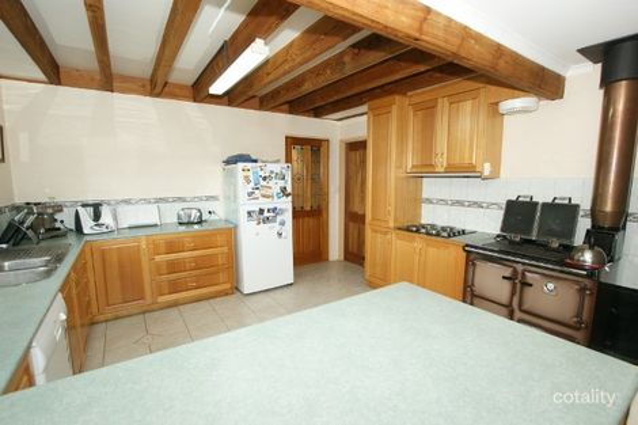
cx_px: 319
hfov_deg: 95.0
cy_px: 212
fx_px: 292
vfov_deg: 72.0
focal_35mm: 16
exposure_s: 1/60
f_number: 5.6
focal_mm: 11
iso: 400
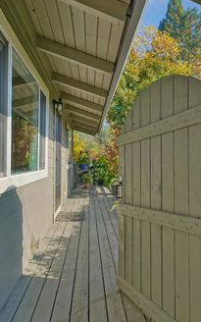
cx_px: 142
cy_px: 160
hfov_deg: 45.0
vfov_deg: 68.4
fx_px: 237
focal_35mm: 27
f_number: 7.1
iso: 100
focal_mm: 17
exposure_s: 1/100
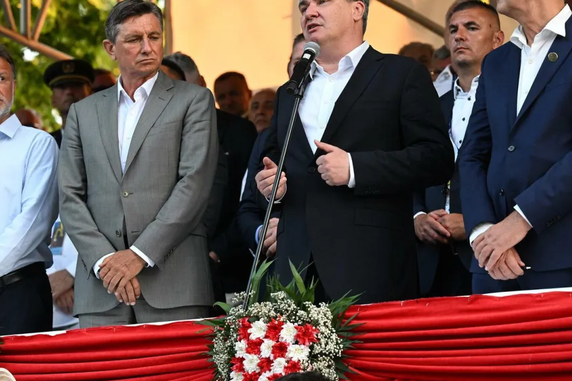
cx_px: 269
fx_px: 2176
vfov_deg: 10.0
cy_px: 140
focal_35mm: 137
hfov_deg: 15.0
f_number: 4
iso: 2000
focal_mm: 105
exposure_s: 1/500
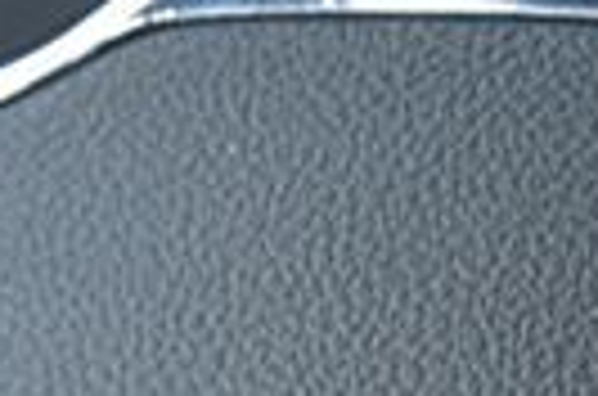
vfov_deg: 6.5
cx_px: 373
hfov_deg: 9.8
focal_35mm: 209
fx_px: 3470
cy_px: -81
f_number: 6.3
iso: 450
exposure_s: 1/15
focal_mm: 29
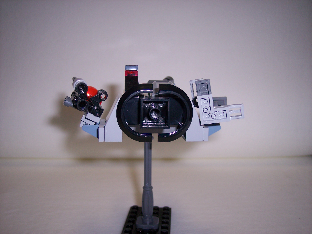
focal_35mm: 39
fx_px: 352
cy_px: 117
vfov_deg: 36.8
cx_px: 156
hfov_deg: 47.9
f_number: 2.8
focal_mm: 8
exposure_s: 1/60
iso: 100
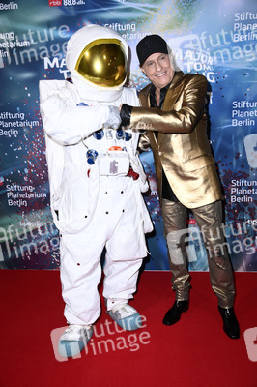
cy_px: 194
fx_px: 386
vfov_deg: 53.2
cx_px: 128
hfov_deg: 36.8
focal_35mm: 36
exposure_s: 1/160
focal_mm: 36
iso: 640
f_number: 5.6
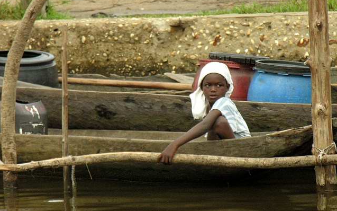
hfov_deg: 5.8
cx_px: 168
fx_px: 3306
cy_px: 120
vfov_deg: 3.6
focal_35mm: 360
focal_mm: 86
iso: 200
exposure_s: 1/250
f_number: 5.7
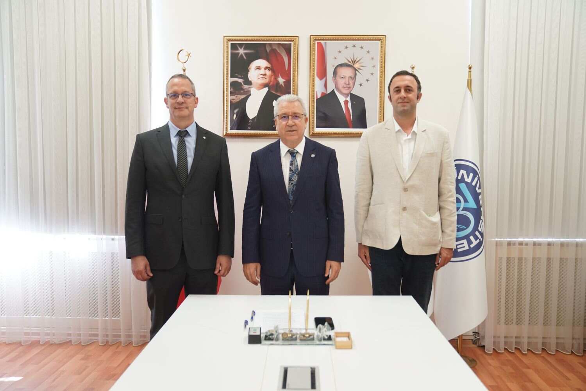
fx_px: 505
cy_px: 196
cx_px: 293
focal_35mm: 31
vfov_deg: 42.3
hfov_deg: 60.3
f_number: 3.2
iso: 1600
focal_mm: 31
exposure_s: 1/125
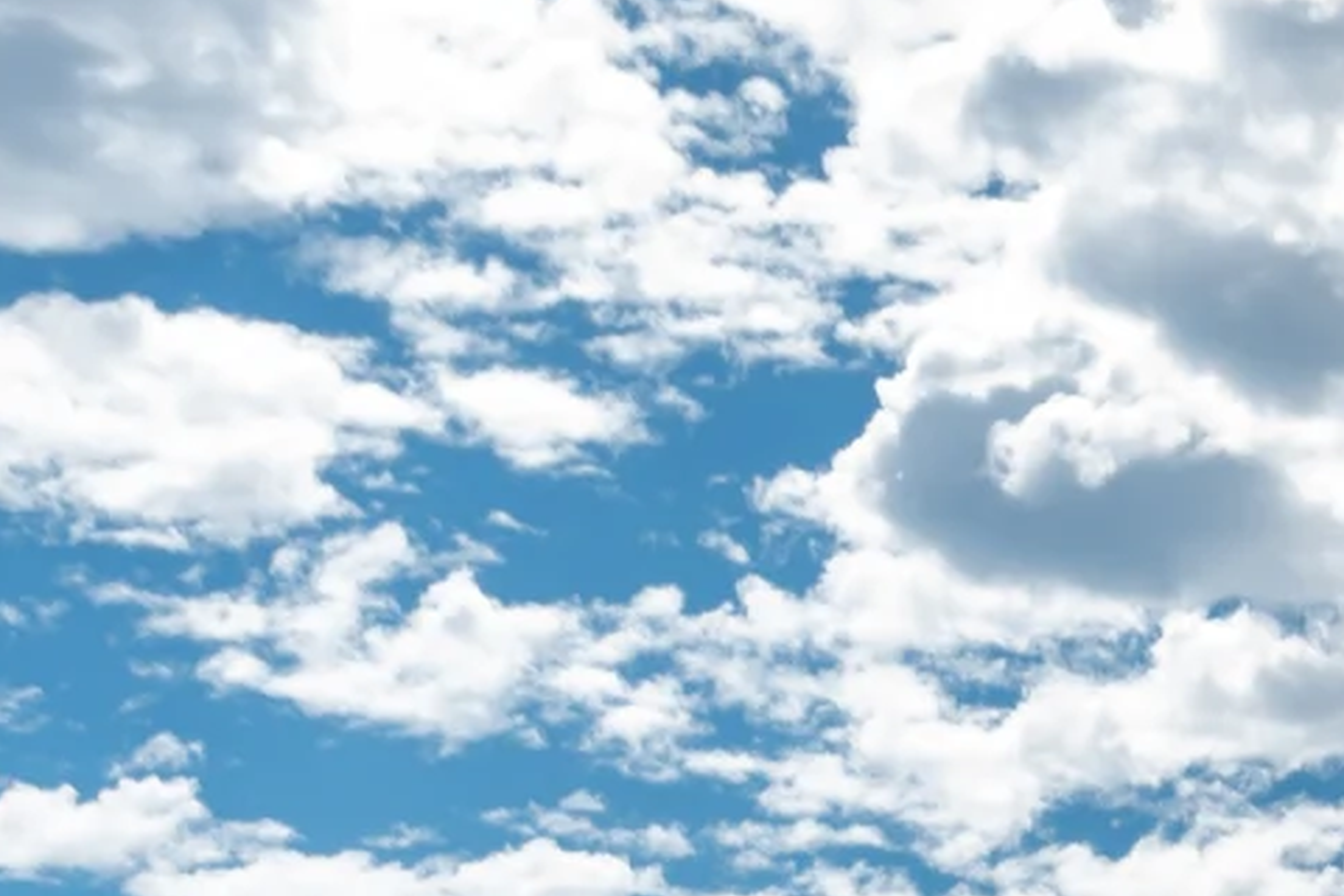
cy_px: 1526
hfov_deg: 15.8
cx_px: 2719
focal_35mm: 100
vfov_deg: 12.7
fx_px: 3733
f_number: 8
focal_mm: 20
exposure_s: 1/320
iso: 100
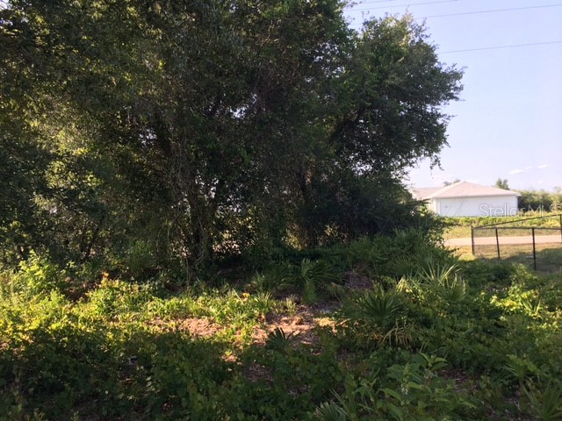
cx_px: 281
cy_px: 210
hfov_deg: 61.7
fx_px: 471
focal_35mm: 29
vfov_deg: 48.2
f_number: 2.2
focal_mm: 4.15
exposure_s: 1/323
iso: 25
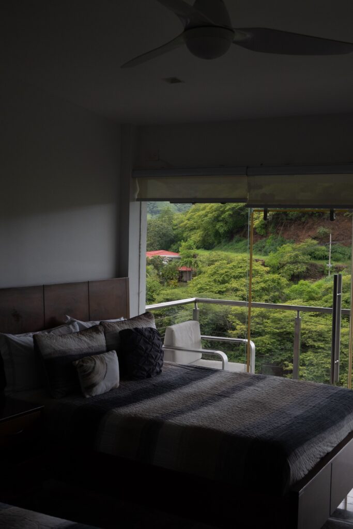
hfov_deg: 29.9
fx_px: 662
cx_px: 176
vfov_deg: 43.6
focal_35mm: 45
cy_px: 264
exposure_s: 1/160
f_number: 9
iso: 640
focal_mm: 30
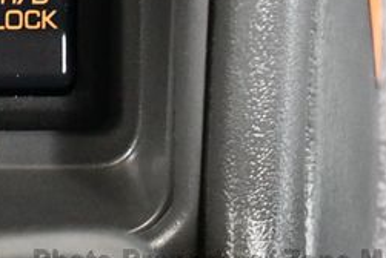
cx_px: 15
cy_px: -37
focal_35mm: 280
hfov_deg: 7.3
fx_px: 3006
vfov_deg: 4.9
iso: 12800
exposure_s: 1/50
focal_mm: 55
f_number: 5.6
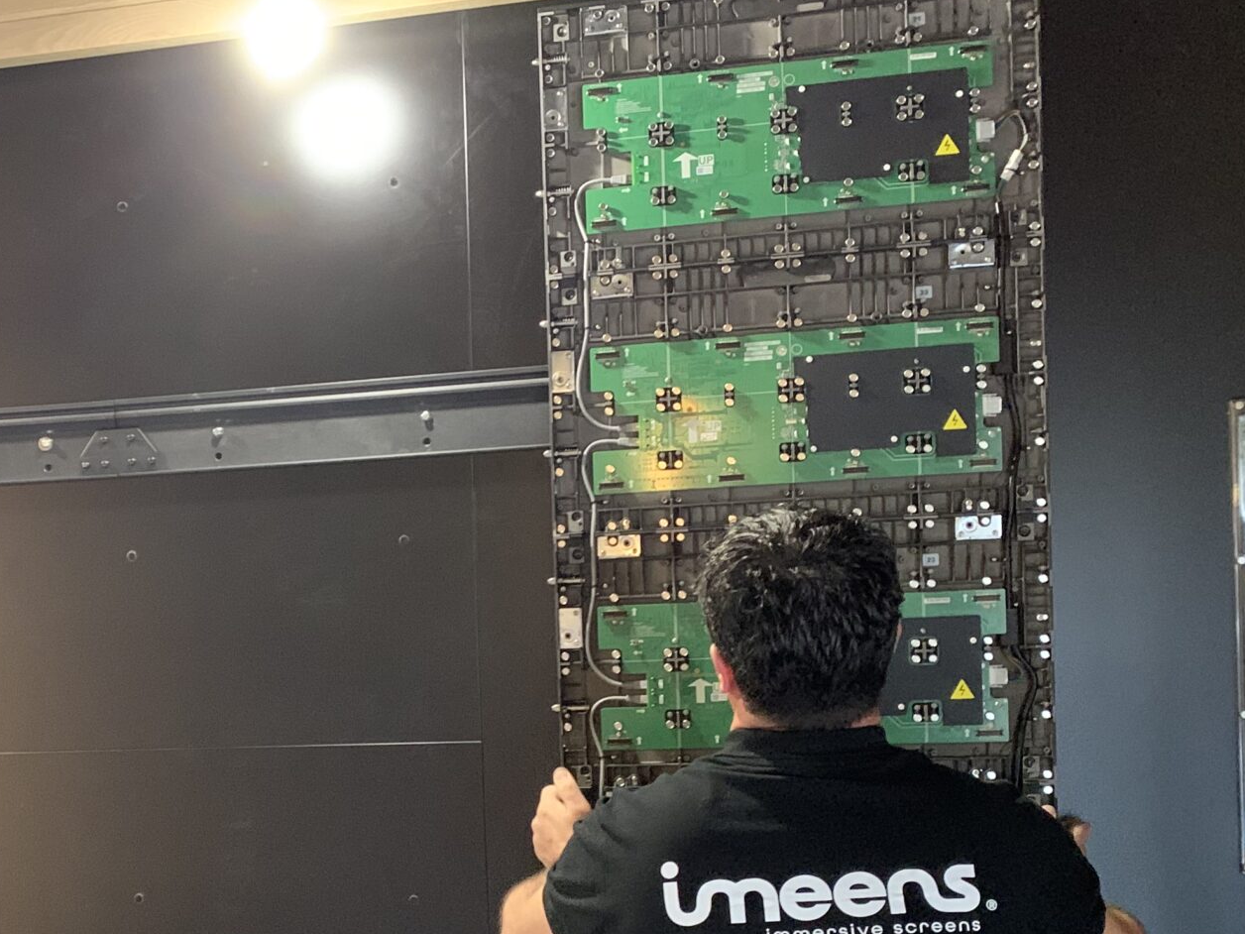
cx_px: 161
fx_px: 1906
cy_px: 720
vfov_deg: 27.1
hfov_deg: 34.5
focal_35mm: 53
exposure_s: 1/32
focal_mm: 4.25
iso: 400
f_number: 1.8
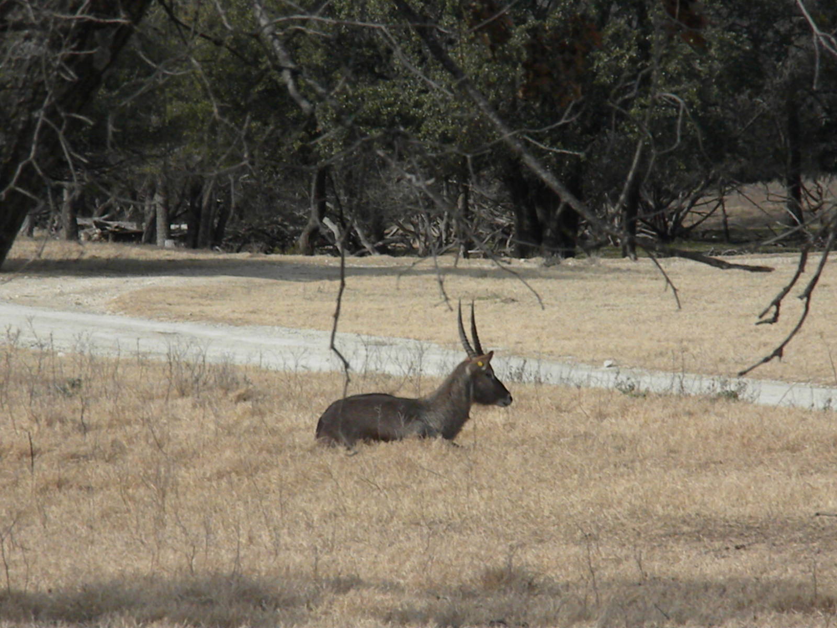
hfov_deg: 7.6
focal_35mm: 260
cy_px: 314
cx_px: 418
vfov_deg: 5.7
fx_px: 6287
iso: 640
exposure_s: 1/425
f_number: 14
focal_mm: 46.2
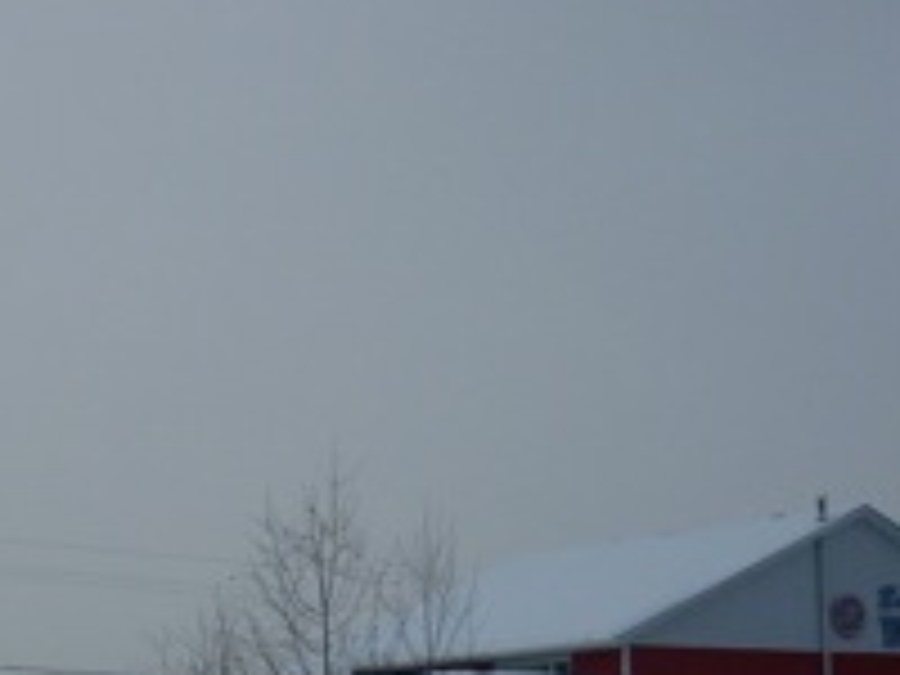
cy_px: 612
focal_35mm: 101
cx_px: 117
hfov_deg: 19.2
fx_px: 2626
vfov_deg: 14.5
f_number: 8
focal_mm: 5.5
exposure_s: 1/320
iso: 80
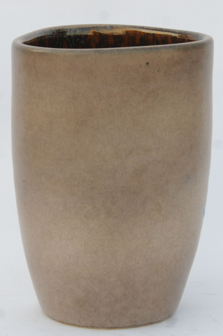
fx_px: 559
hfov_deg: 22.6
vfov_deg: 33.4
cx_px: 112
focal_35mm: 60
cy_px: 168
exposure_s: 1/250
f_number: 8
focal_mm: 40
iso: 400
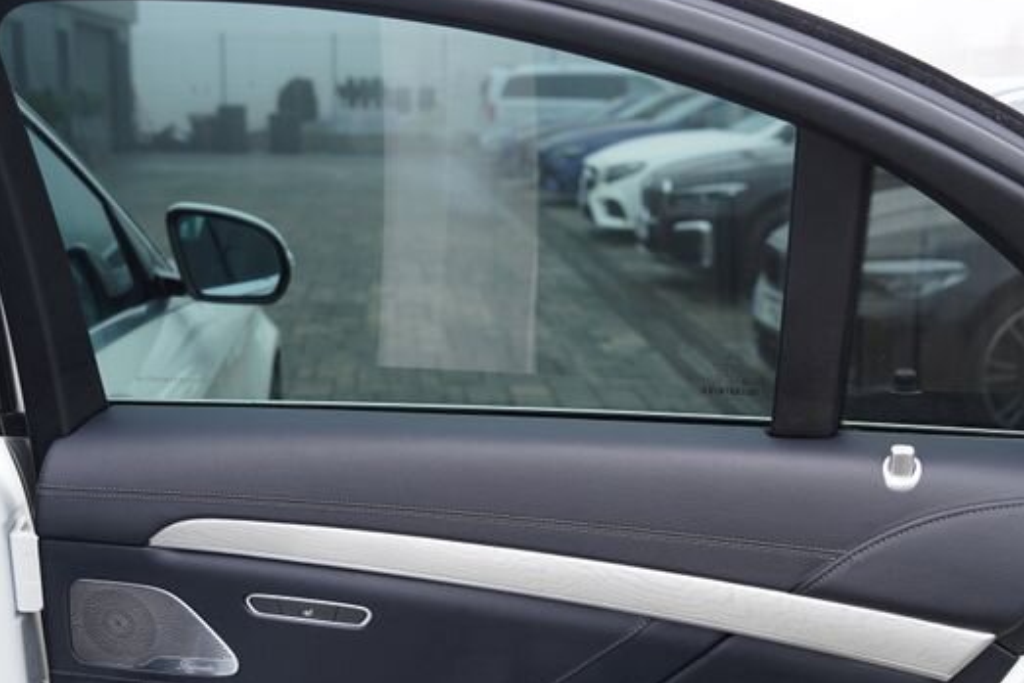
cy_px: 514
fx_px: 1337
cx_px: 525
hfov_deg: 41.9
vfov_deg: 28.2
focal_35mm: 47
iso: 100
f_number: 3.5
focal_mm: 24
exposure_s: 1/50
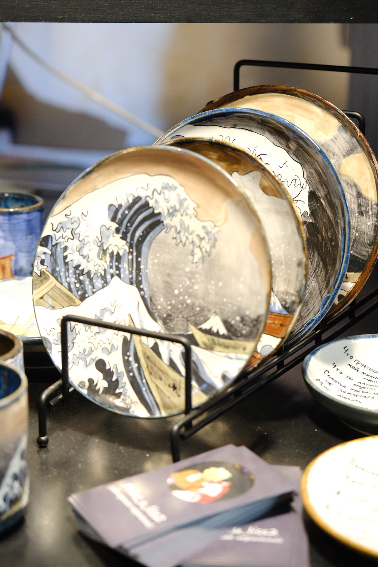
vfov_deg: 30.5
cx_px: 201
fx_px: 1039
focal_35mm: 66
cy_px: 295
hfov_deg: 20.6
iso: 1250
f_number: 4
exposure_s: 1/30
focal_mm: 41.1
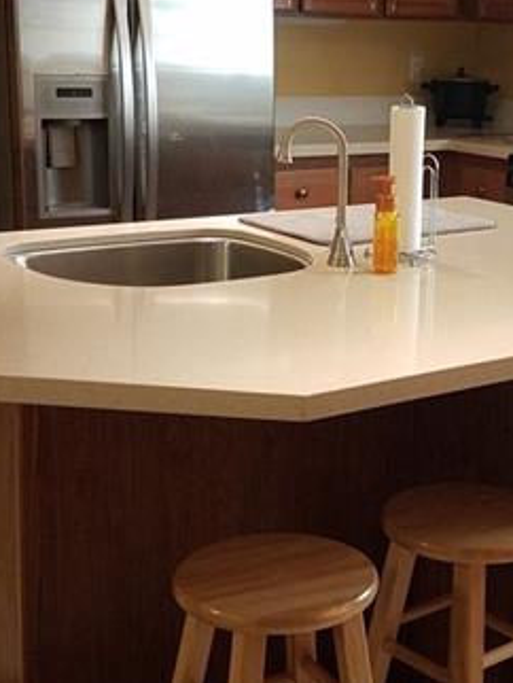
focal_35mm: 62
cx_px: 430
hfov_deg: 23.2
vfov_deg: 31.1
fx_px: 1223
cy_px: 305
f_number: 1.7
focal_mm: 4.2
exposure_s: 1/60
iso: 200
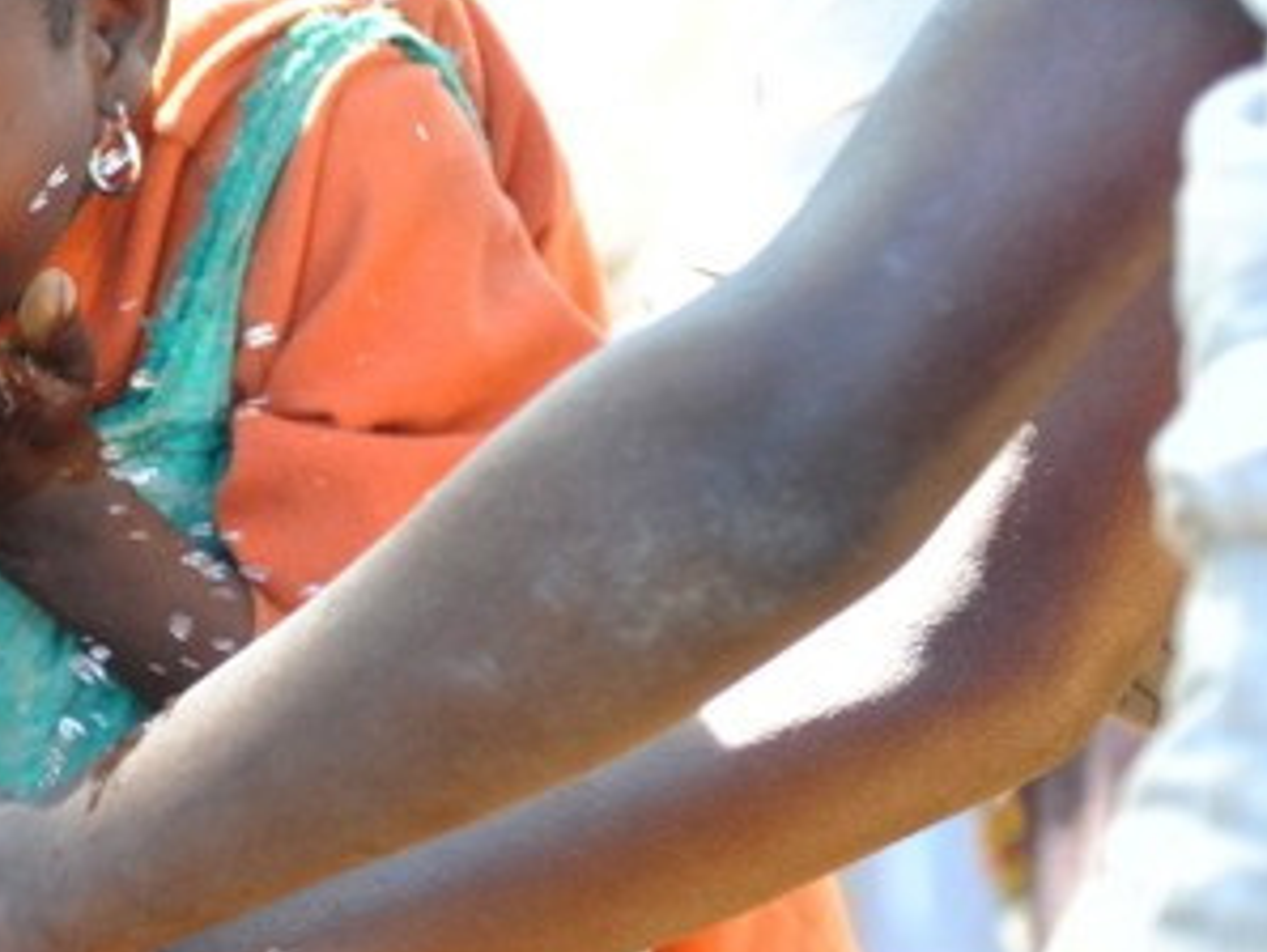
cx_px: -340
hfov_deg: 14.7
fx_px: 4725
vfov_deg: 11.5
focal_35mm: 129
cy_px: 627
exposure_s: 1/250
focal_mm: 50
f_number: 2.8
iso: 1250
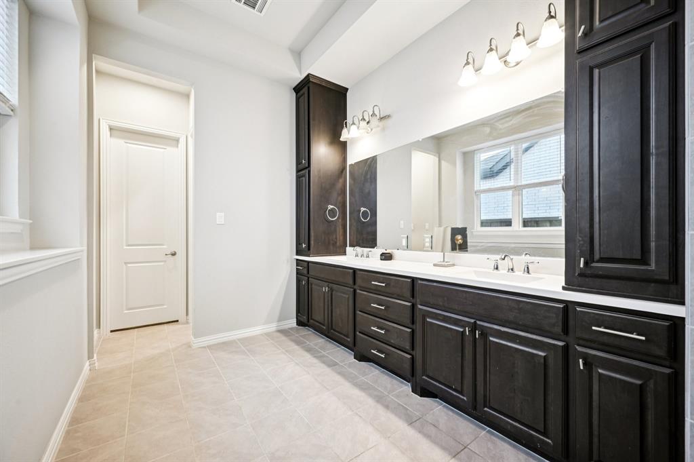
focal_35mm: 14
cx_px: 347
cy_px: 231
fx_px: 270
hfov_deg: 104.3
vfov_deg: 81.1
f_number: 9
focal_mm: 14
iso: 250
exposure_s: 1/10
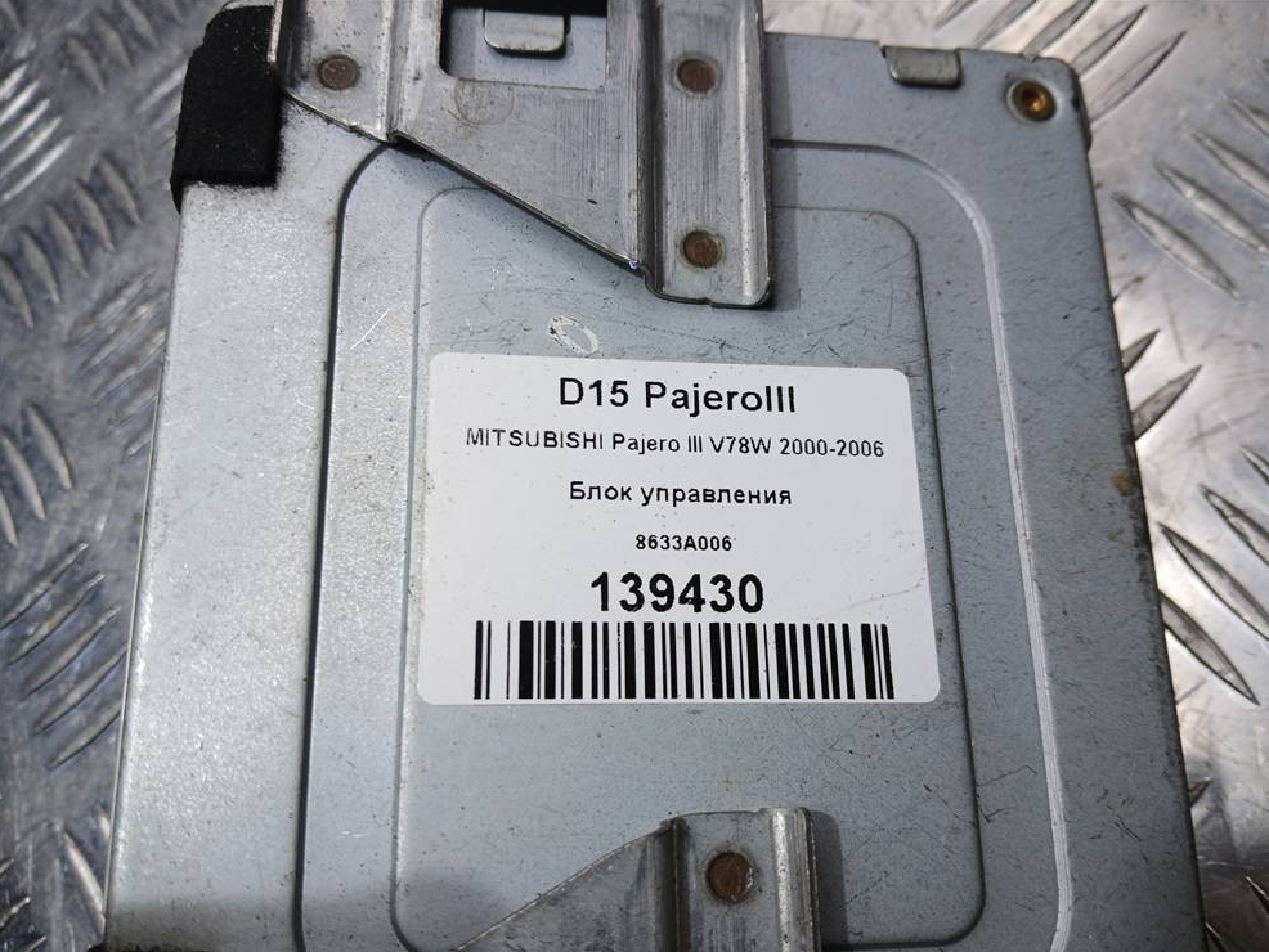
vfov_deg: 51.4
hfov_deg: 65.3
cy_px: 489
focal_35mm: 27
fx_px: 990
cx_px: 655
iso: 32
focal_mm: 3.98
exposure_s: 1/100
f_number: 1.8
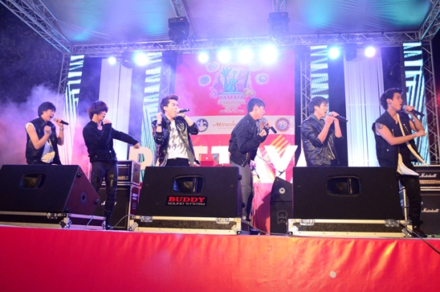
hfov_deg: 57.3
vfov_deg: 39.8
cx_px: 220
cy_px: 146
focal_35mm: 33
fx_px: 403
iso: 4000
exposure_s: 1/200
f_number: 5.6
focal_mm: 22
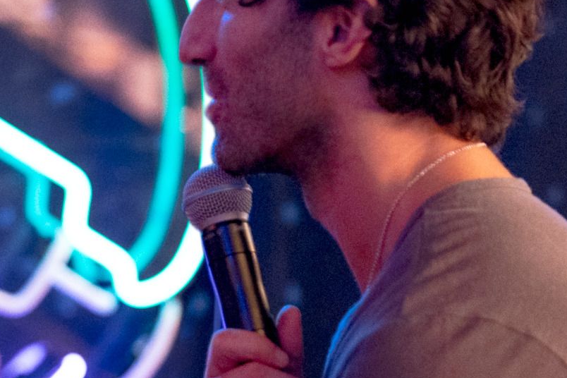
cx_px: 6
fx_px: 4819
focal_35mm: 306
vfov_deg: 4.5
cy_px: 304
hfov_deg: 6.7
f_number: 2.8
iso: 2500
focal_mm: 123
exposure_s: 1/125
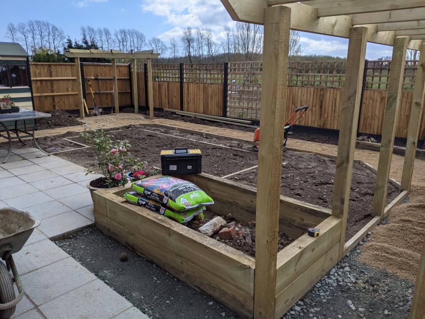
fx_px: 331
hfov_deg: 65.3
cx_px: 212
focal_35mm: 27
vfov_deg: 51.4
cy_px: 160
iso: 47
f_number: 1.8
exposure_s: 1/2132
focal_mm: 4.4
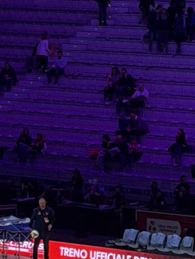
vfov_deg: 7.3
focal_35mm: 271
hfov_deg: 5.5
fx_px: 2035
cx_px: 123
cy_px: 42
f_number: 1.78
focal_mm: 6.76
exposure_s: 1/207
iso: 50
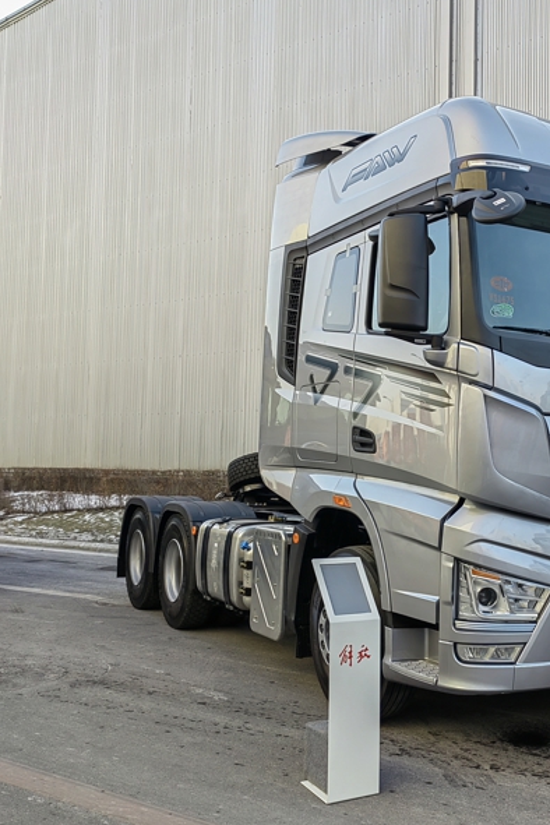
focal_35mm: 38
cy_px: 415
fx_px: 871
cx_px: 430
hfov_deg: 34.1
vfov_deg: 50.7
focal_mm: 5.52
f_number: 1.9
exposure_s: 1/433
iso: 50
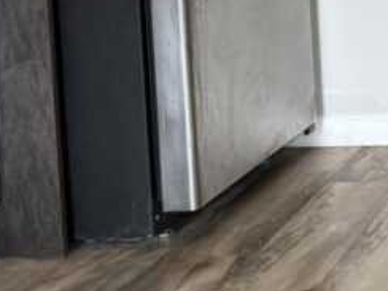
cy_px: -119
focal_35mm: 109
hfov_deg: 15.3
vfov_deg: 13.0
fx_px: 1222
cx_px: 717
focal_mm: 5.96
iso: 100
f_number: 1.6
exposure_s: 1/60
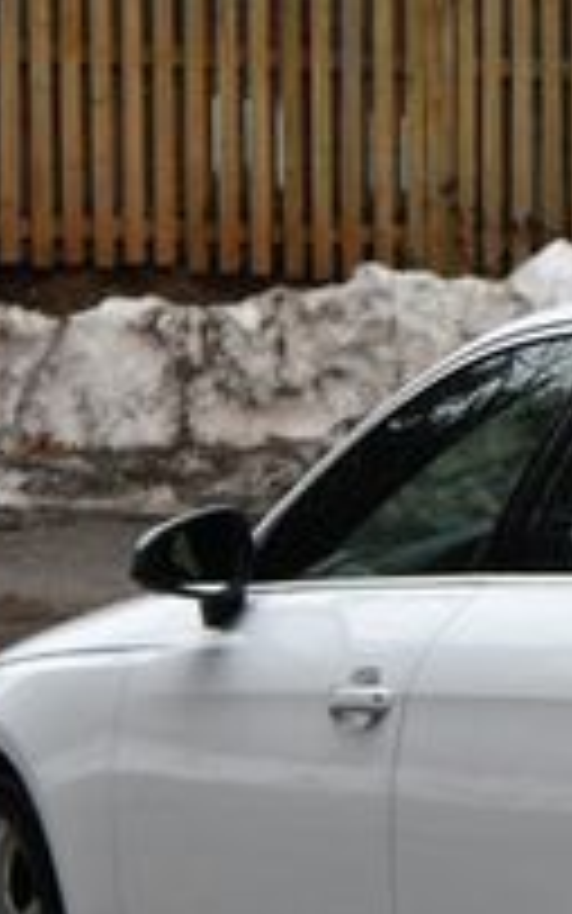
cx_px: 1013
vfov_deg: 5.5
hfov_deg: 3.4
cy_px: 518
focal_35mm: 385
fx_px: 9596
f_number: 6.3
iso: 200
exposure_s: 1/250
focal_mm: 80
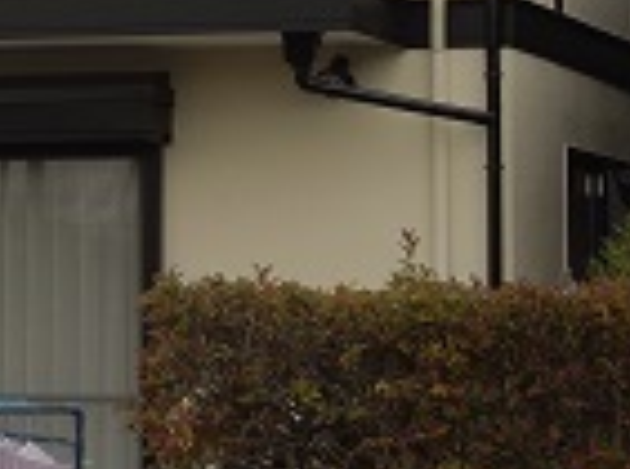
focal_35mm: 217
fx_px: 3939
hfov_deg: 9.1
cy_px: -154
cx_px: -36
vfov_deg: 6.8
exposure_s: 1/125
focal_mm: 11
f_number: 4.3
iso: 100
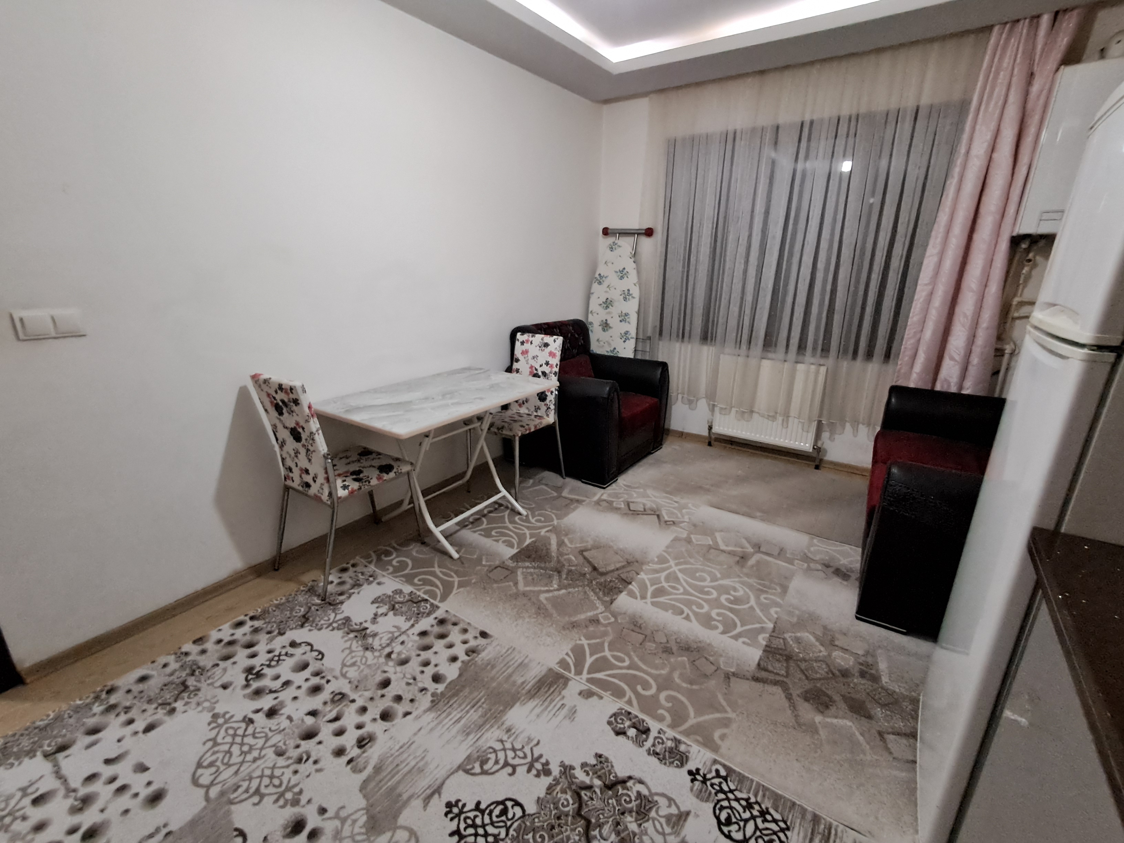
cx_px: 562
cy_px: 422
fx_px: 520
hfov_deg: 94.5
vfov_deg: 78.1
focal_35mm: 16
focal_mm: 1.64
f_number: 2.2
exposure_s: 1/25
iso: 500
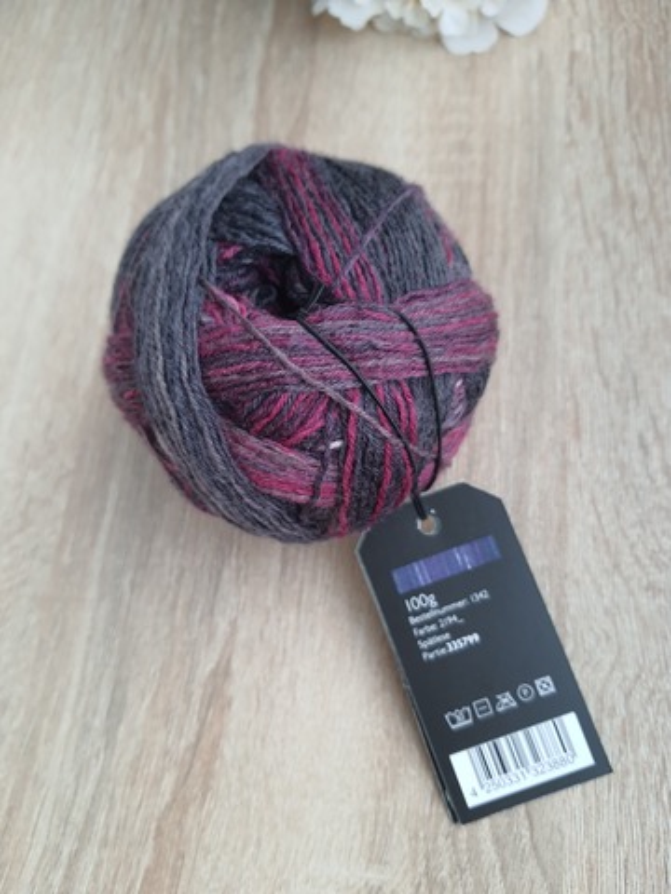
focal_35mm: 26
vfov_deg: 67.3
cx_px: 336
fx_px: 672
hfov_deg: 53.1
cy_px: 447
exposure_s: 1/100
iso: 125
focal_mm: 4.32
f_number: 1.7
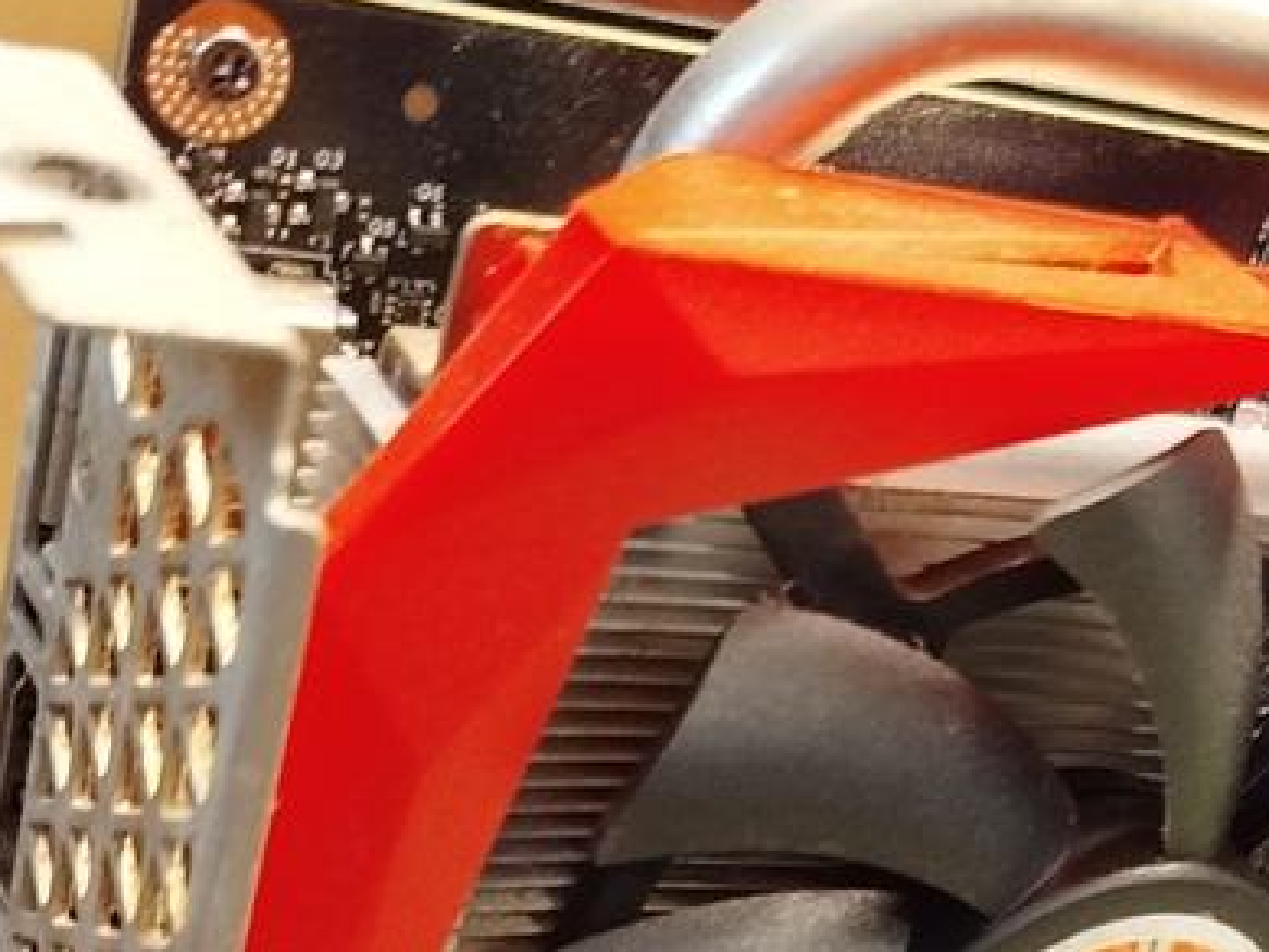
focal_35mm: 79
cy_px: 1216
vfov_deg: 17.6
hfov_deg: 24.3
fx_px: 2897
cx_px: 1028
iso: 500
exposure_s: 1/17
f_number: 1.7
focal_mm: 5.31
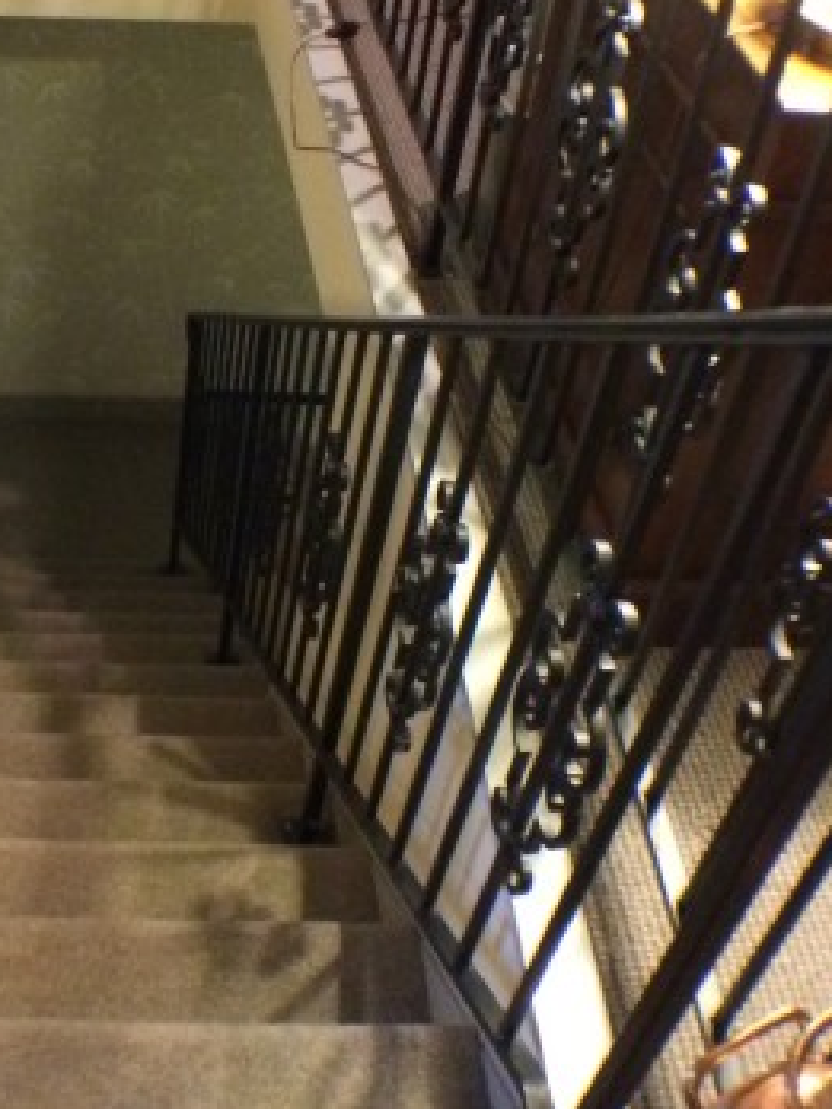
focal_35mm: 69
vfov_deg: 28.1
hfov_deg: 20.6
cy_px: 496
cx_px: 3
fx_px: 2211
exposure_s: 1/15
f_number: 2.2
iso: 640
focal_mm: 4.15
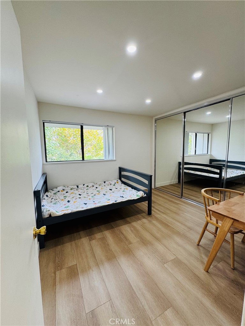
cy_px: 163
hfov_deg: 85.7
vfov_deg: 102.1
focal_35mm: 14
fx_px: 132
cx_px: 122
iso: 125
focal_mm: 2.22
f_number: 2.2
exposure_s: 1/120
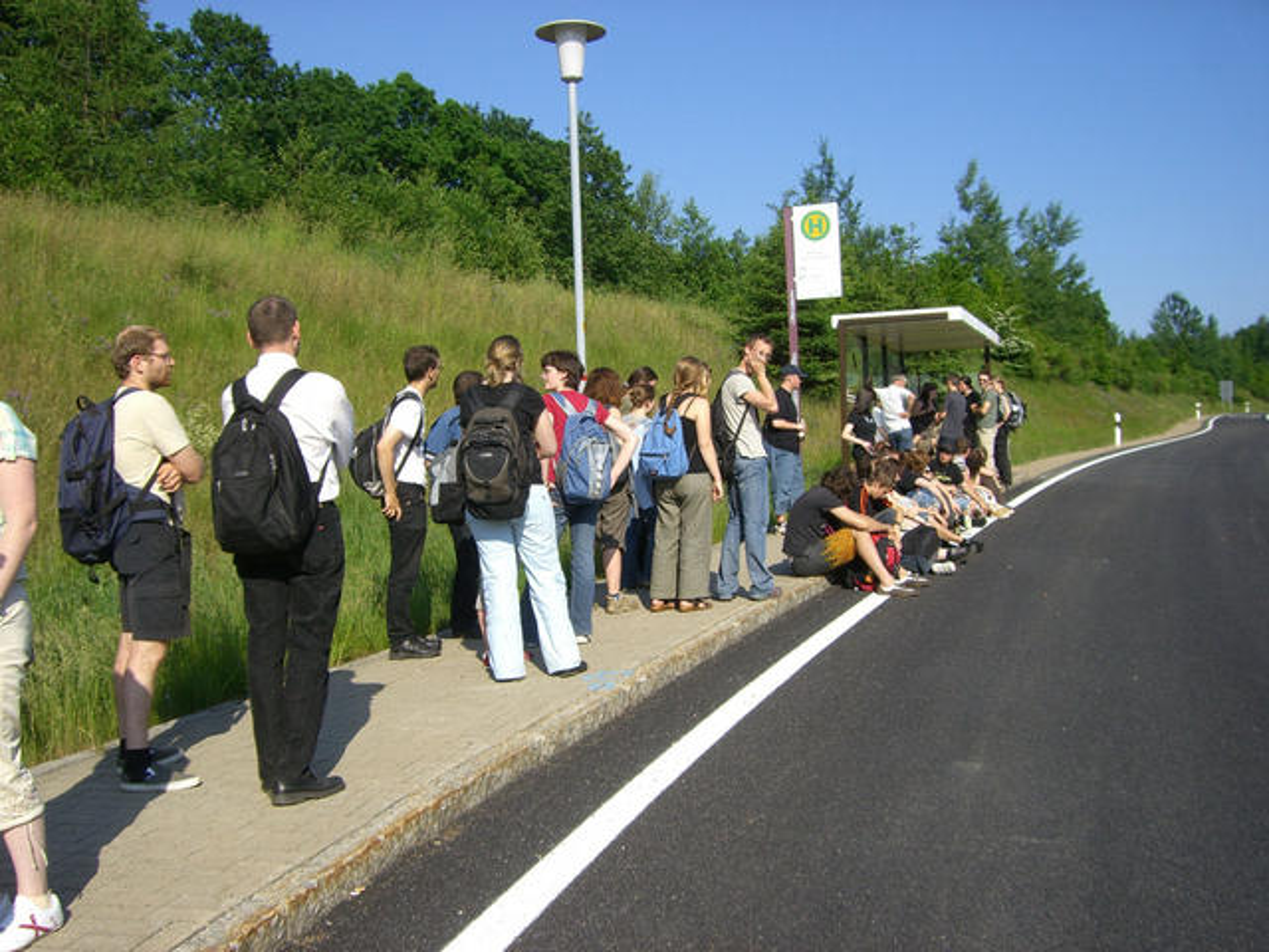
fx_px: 1393
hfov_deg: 49.0
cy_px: 476
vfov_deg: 37.7
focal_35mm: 38
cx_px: 634
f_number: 4.3
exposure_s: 1/640
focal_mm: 6.2
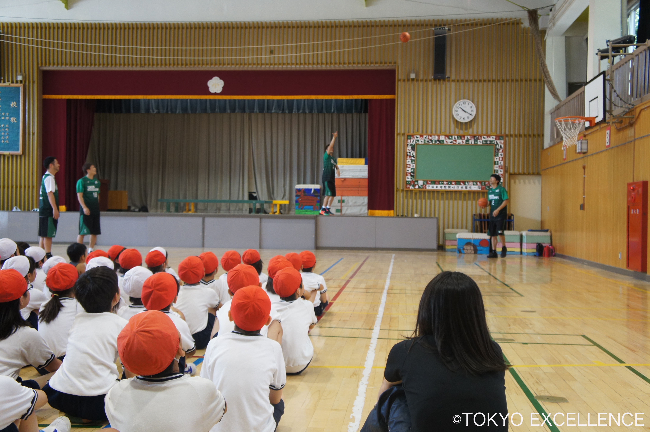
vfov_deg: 34.1
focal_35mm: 39
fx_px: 703
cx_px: 325
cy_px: 216
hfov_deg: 49.6
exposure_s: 1/160
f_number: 4
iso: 1000
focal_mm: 26
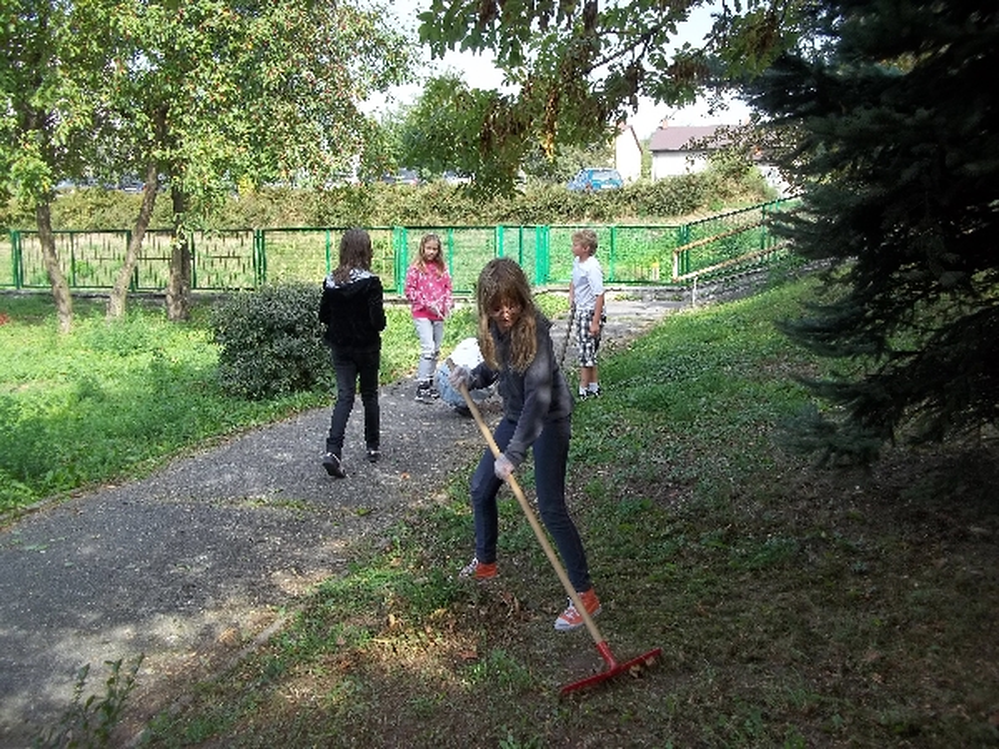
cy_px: 374
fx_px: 924
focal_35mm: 32
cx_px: 500
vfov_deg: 44.2
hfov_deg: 56.8
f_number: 2.9
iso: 64
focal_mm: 5.7
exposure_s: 1/320
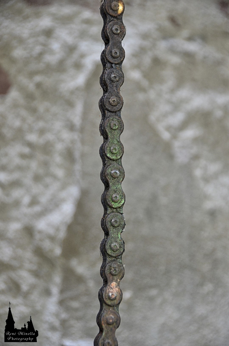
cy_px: 173
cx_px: 114
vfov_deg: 15.2
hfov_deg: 10.1
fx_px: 1294
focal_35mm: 135
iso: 640
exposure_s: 1/25
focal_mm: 90
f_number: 5.3
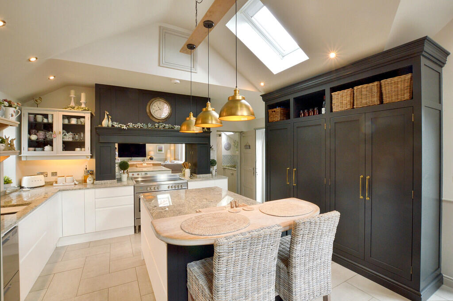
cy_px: 150
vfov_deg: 77.2
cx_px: 226
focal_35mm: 15
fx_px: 189
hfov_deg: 100.4
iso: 220
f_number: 10
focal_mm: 10
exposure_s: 1/15
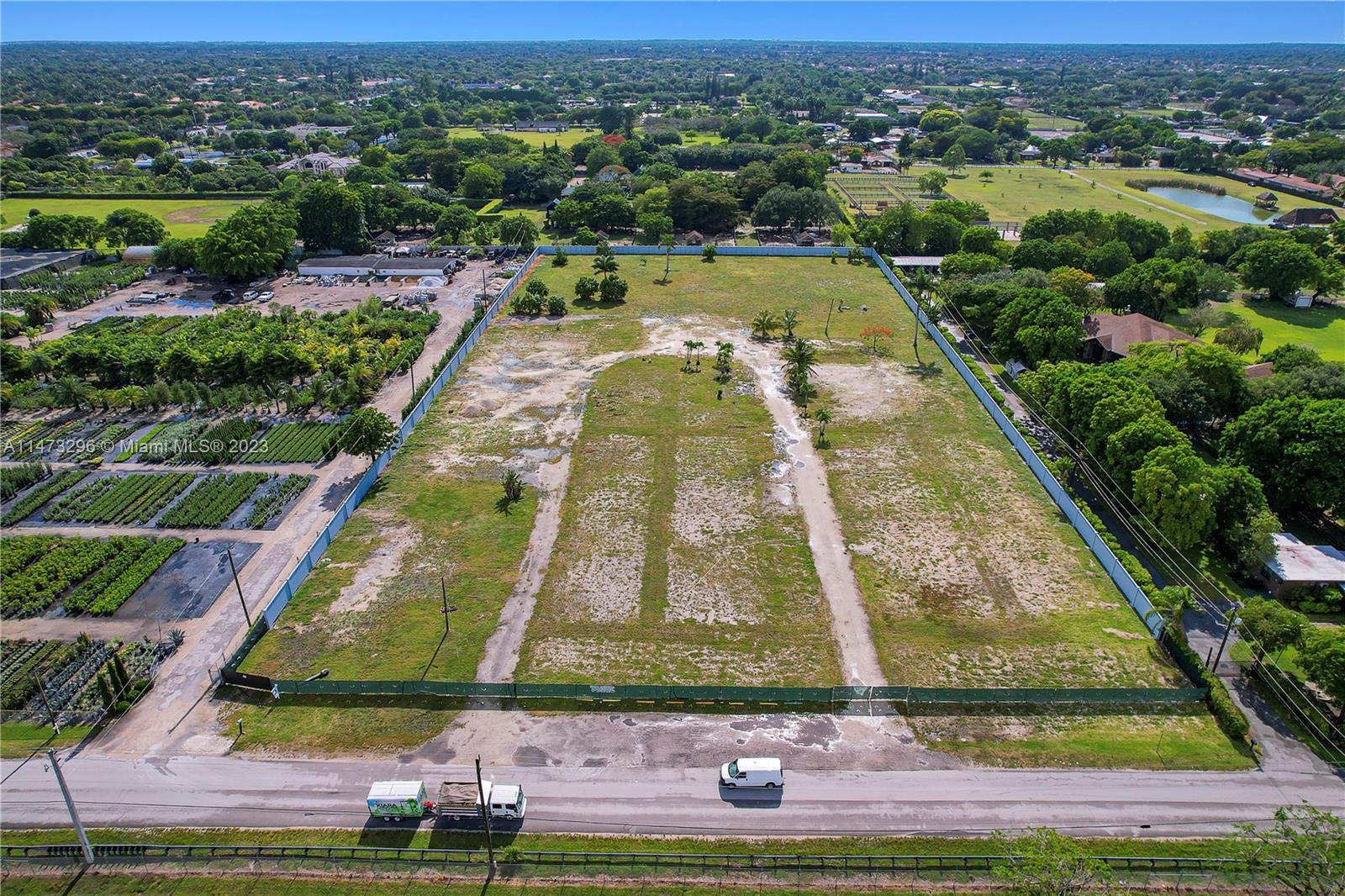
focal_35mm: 22
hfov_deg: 78.6
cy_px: 448
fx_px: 822
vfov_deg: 57.2
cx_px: 672
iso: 120
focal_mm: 8.38
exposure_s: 1/2500
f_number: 2.8
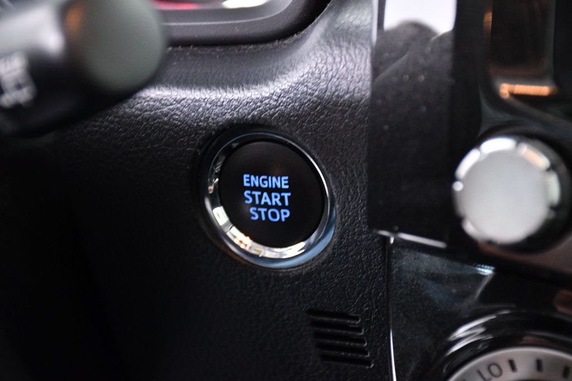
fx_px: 1906
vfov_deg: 11.4
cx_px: 286
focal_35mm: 120
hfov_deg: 17.1
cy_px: 190
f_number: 5.3
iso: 2500
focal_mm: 80
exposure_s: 1/25
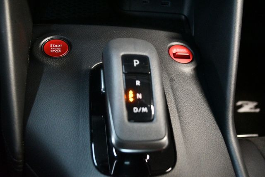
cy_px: 88
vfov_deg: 39.9
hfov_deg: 57.2
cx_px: 132
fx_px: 243
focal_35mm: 33
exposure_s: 1/60
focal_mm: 22
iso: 8000
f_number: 4
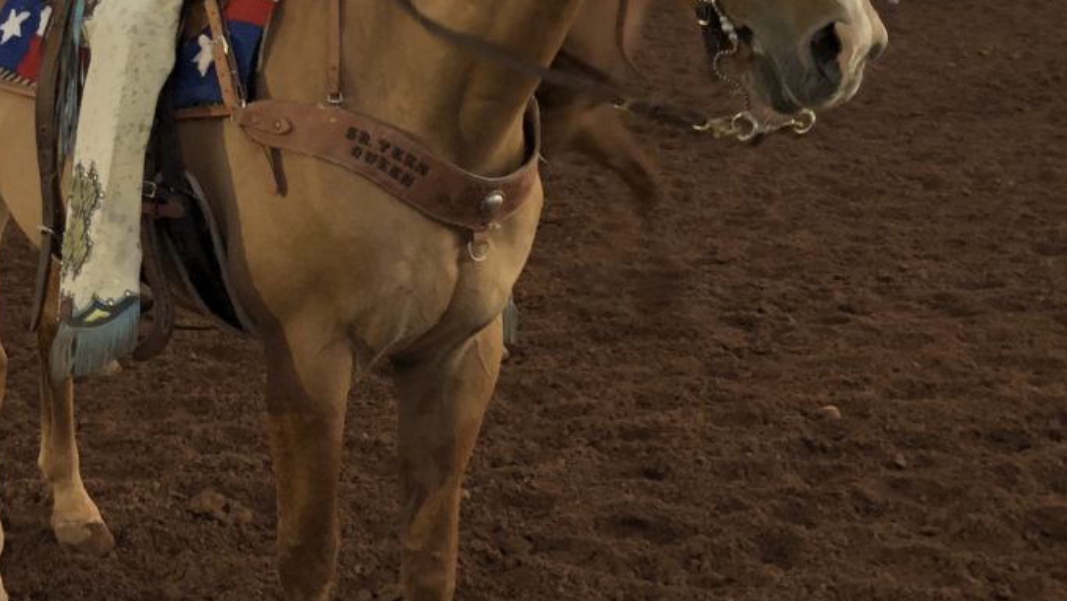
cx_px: 187
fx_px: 1952
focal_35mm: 69
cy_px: -30
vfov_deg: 17.0
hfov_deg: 29.7
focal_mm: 4
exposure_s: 1/60
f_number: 1.8
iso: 160
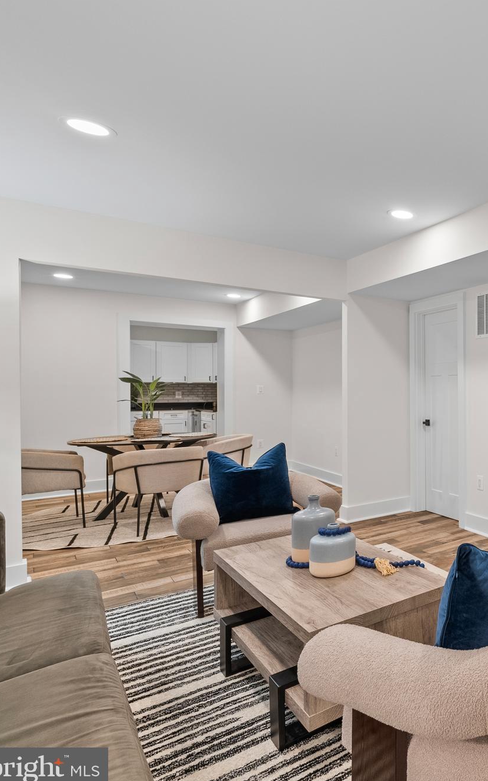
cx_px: 580
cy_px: 389
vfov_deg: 79.7
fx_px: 468
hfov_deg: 40.0
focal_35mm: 22
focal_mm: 14
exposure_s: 1/4
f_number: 8
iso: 400
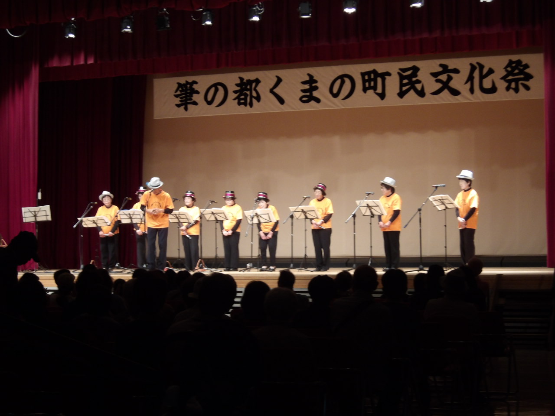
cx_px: 278
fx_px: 1395
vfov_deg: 17.0
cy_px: 208
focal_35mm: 87
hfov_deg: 22.5
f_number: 5.6
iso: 289
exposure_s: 1/22
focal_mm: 15.6
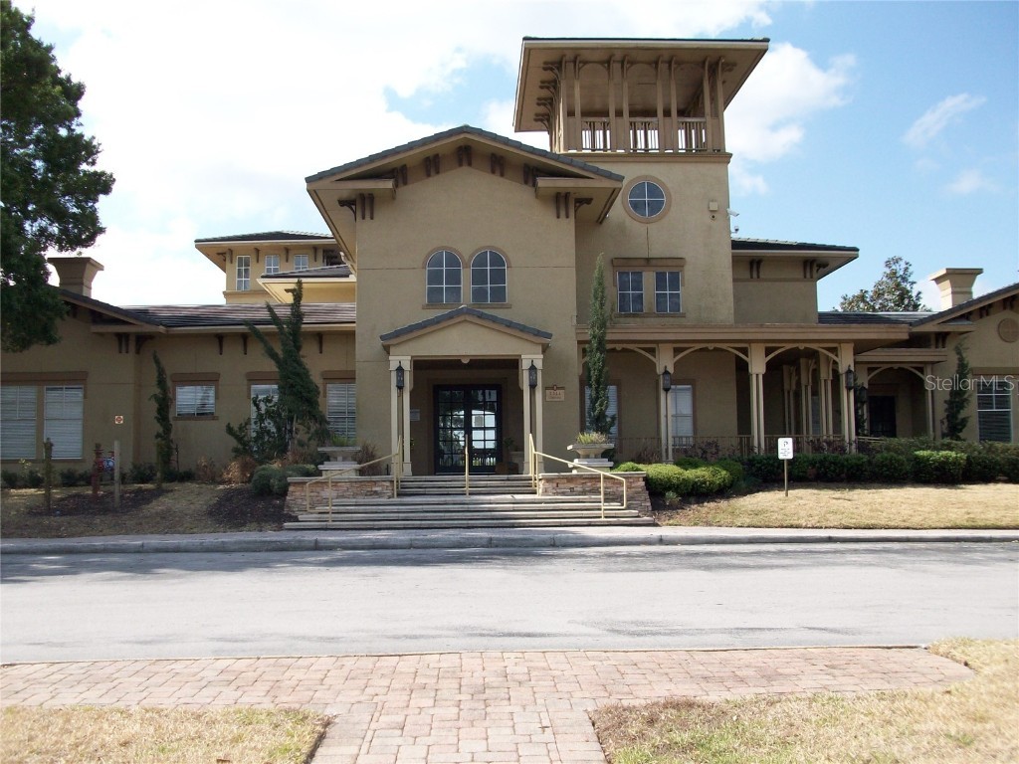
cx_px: 510
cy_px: 382
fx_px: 1001
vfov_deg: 41.8
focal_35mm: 34
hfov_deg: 54.0
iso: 64
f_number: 2.8
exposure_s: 1/708
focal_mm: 5.7
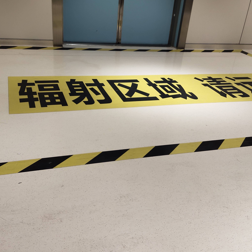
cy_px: 138
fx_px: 428
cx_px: 131
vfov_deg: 32.8
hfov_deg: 32.8
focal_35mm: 52
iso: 538
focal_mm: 4.74
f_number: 1.79
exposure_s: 1/100
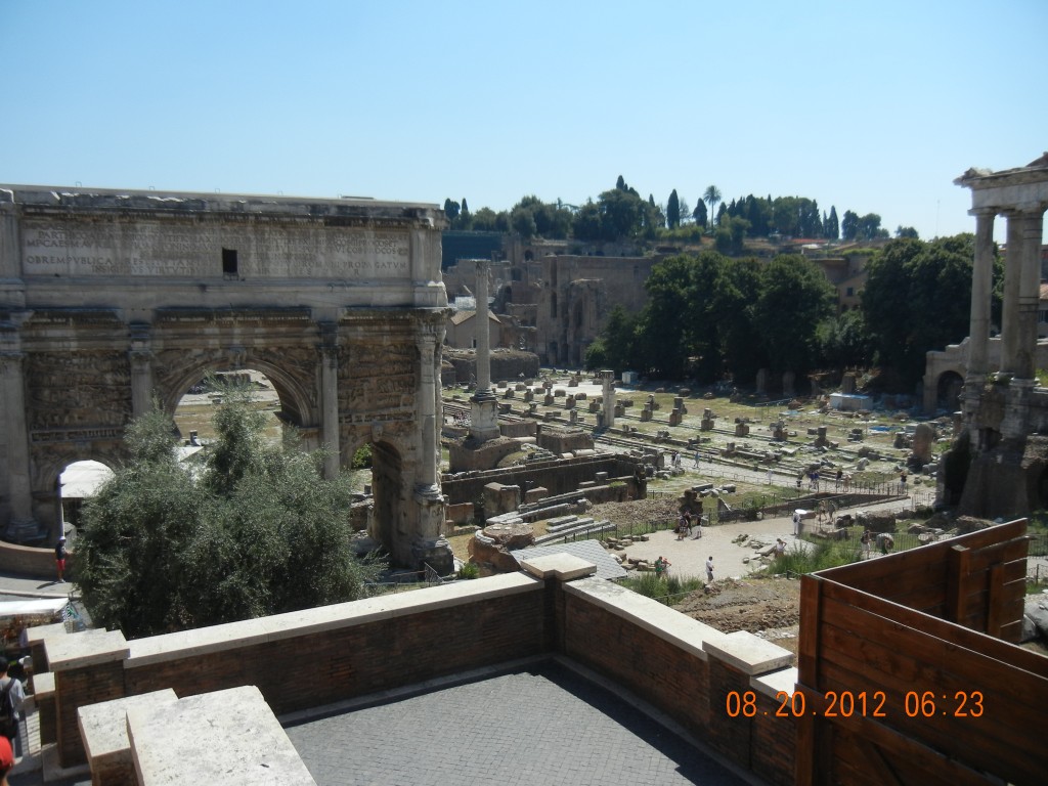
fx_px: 908
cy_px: 393
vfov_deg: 46.8
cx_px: 524
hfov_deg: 60.0
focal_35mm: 30
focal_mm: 5.4
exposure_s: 1/398
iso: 160
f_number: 7
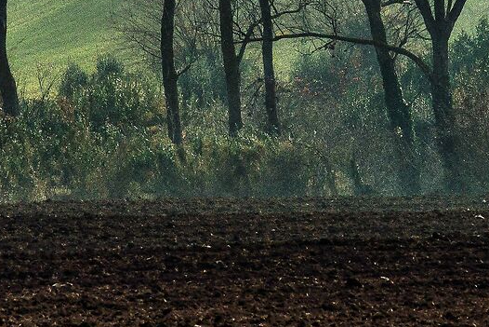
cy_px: -220
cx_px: 305
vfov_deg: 2.5
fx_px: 7445
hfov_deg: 3.8
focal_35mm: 548
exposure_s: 1/250
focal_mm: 120
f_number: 18
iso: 250
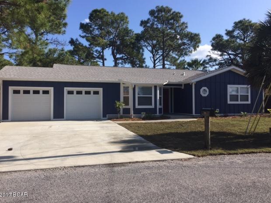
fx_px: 235
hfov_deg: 60.0
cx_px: 133
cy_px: 98
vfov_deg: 46.8
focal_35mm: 30
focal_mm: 4.15
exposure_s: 1/1883
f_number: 2.2
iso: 32
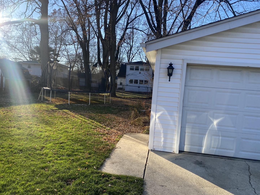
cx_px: 130
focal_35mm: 26
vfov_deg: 53.1
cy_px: 98
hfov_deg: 67.3
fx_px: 195
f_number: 1.8
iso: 32
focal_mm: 4.25
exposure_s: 1/1025
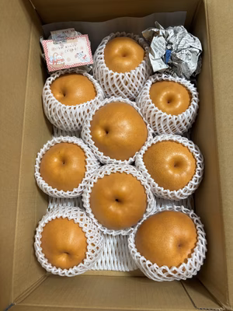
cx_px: 116
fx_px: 233
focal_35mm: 26
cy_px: 156
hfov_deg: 53.1
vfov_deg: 67.3
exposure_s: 1/50
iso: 160
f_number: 1.6
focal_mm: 5.96
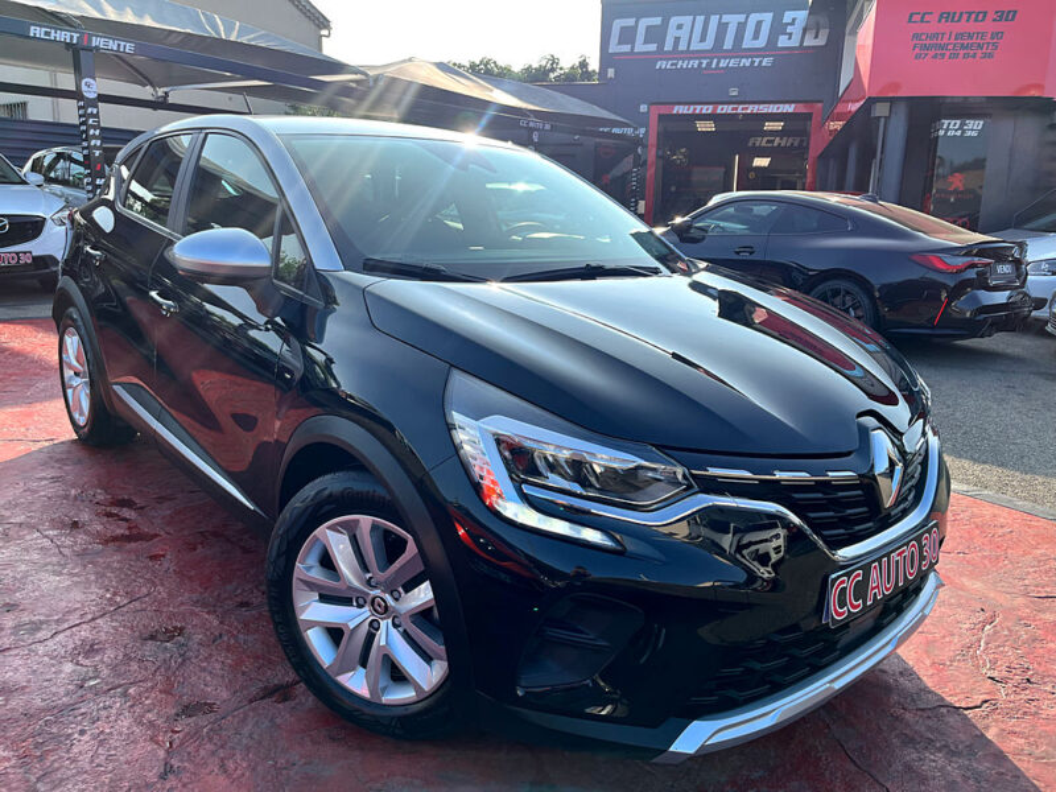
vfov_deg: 53.1
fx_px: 793
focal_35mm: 26
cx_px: 528
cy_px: 396
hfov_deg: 67.3
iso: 50
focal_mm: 5.1
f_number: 1.6
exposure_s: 1/1140
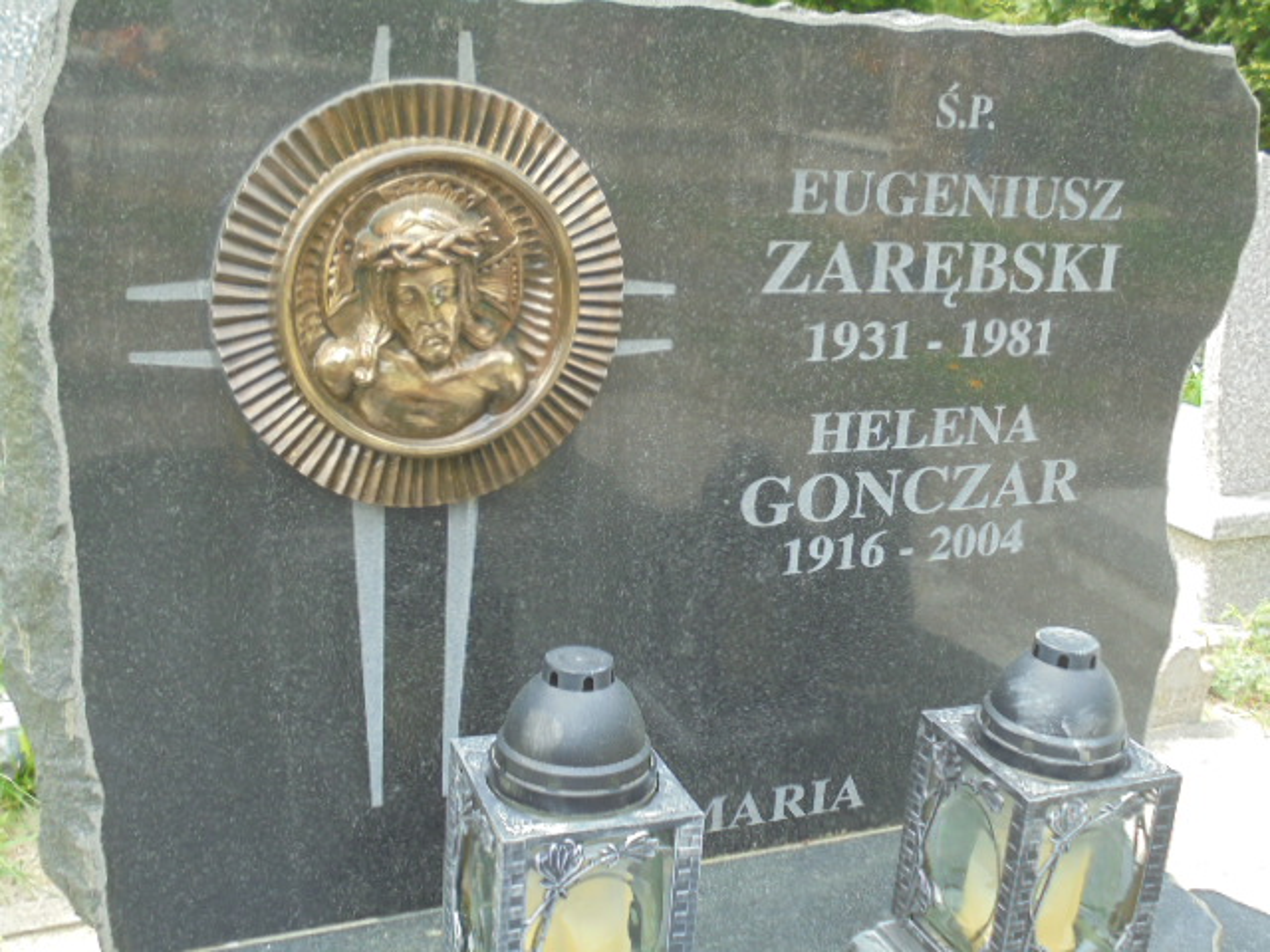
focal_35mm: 38
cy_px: 476
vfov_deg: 37.7
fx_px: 1394
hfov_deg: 49.0
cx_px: 635
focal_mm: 6.9
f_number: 4.2
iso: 100
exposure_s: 1/80
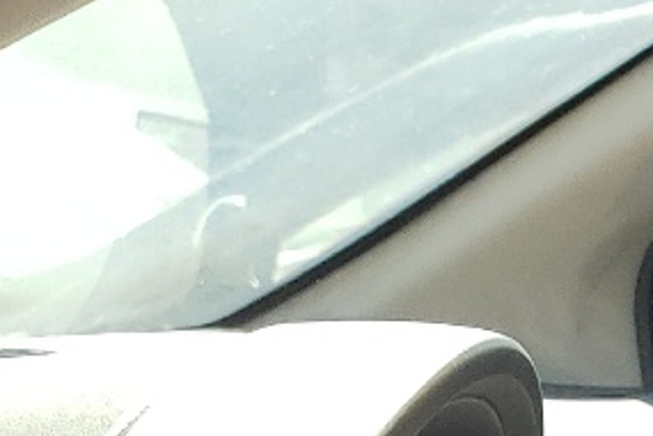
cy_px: 1219
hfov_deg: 12.1
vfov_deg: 8.0
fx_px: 2757
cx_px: 1279
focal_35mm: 152
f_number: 1.5
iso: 50
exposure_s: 1/556
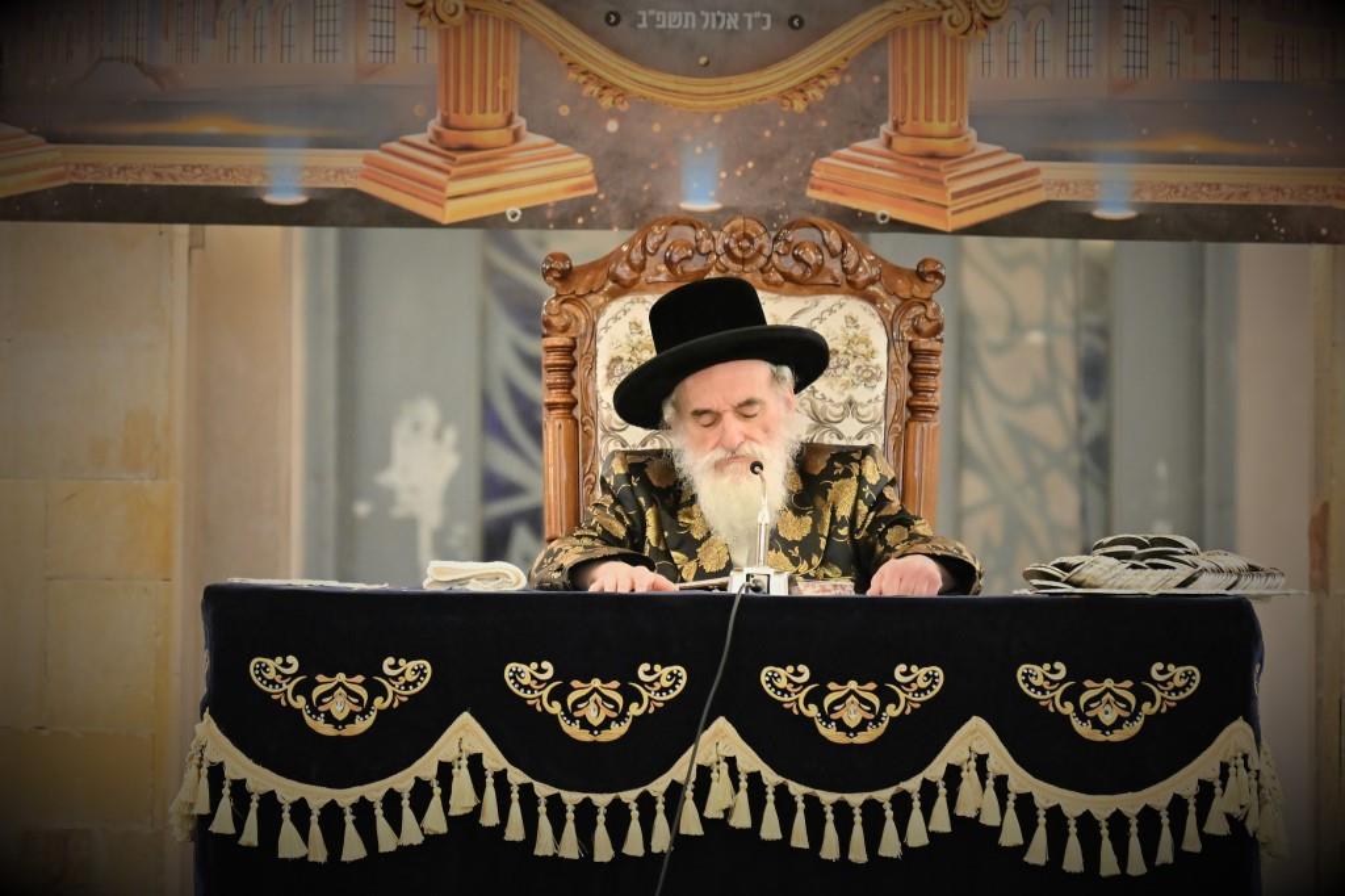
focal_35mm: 300
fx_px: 11204
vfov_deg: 4.6
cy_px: 448
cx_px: 672
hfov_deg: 6.9
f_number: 2.8
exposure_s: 1/160
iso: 1000
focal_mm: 200
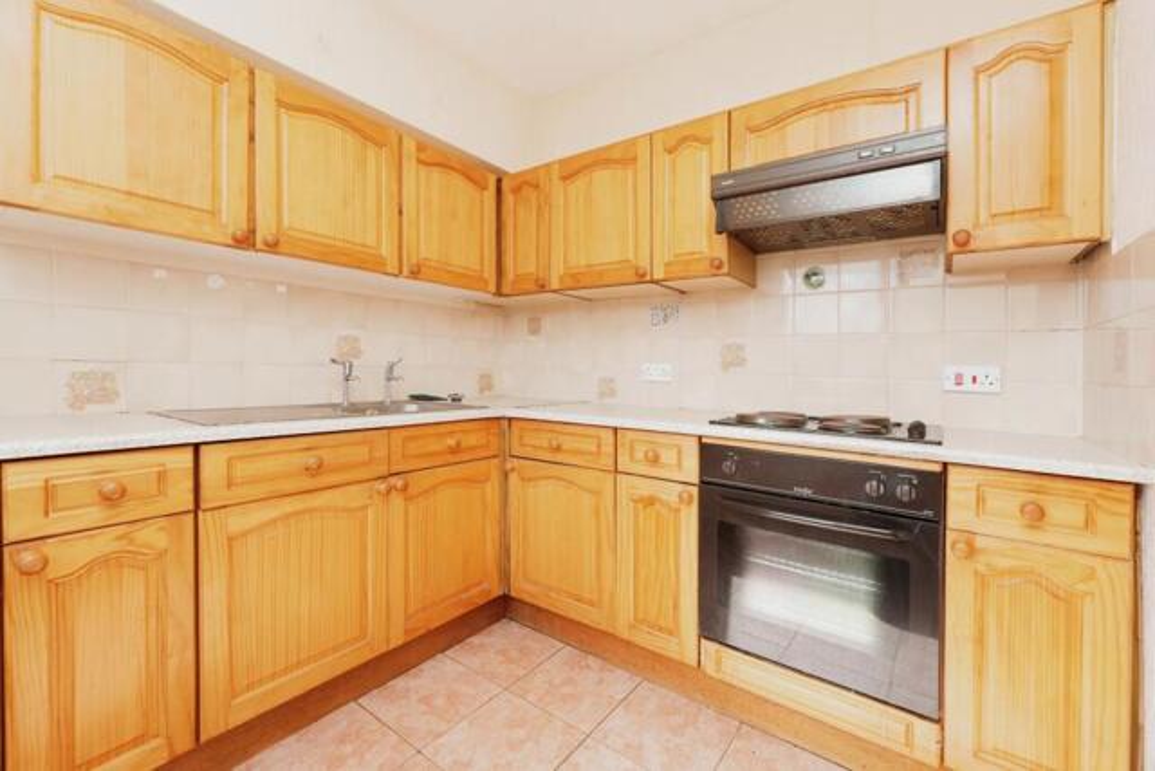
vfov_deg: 77.4
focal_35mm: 15
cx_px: 578
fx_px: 481
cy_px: 386
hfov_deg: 100.4
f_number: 6.3
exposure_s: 1/125
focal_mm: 10
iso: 320
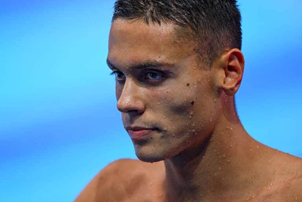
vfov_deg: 2.3
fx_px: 5033
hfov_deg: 3.4
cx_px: 151
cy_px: 101
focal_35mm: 600
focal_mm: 600
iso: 3200
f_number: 4
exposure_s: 1/1000
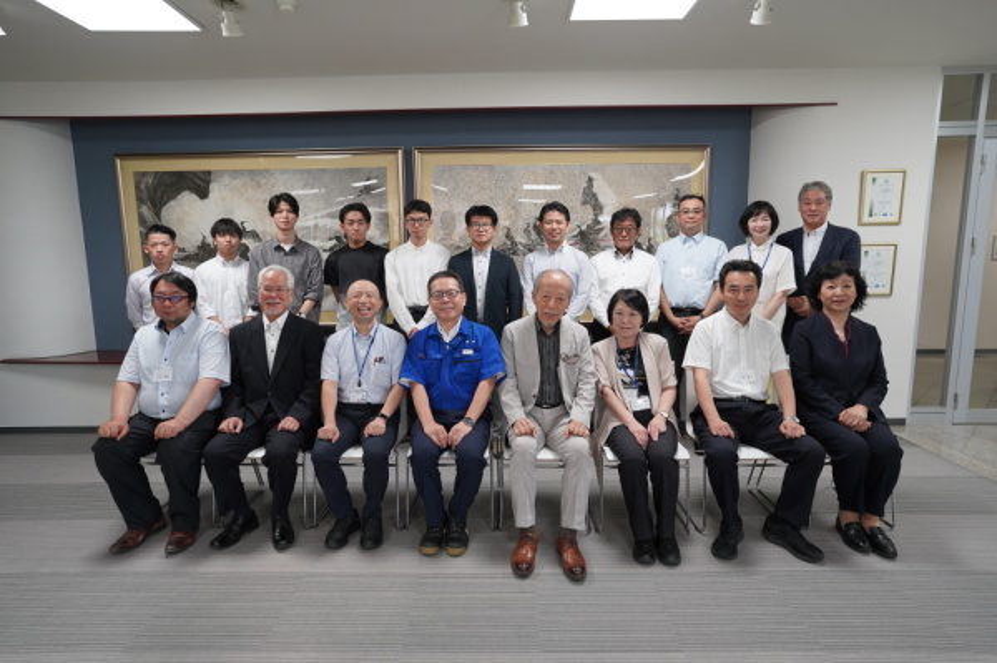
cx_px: 498
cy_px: 332
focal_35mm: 20
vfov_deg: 61.8
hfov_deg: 84.0
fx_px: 553
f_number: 4
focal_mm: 20
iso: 1600
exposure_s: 1/160
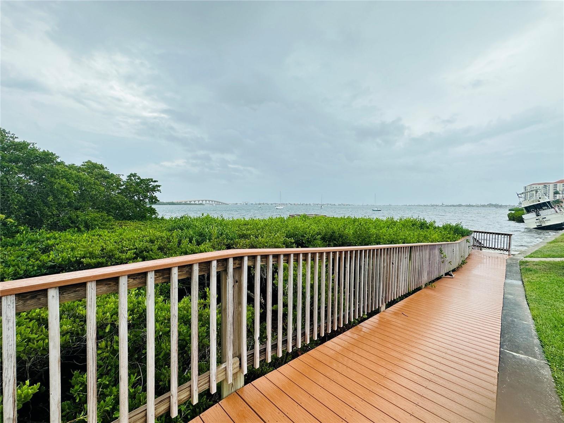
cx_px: 282
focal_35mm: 14
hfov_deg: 102.1
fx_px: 228
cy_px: 212
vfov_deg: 85.7
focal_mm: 2.22
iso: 50
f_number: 2.2
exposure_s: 1/1043
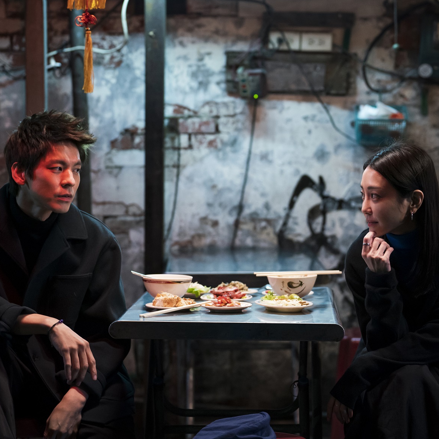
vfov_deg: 16.9
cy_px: 221
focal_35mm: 103
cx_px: 246
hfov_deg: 16.9
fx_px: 1478
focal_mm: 80
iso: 3200
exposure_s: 1/125
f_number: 2.5
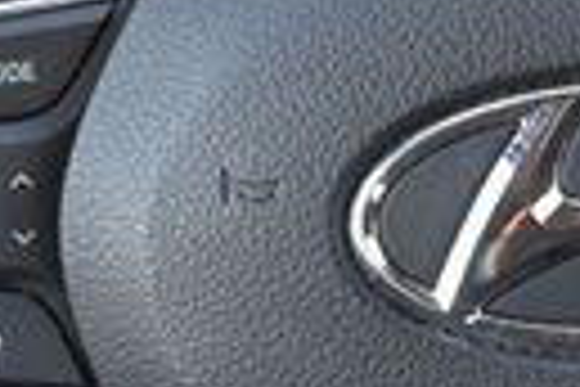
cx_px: 670
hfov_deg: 7.3
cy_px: 180
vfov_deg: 4.9
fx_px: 4543
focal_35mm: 282
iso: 400
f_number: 6.3
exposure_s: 1/20
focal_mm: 38
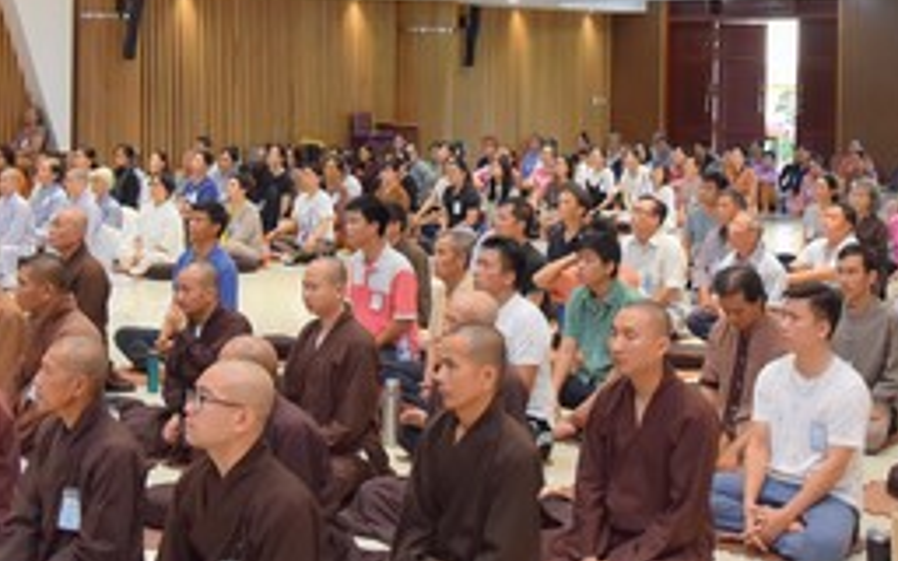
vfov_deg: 20.6
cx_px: 435
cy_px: 86
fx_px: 1517
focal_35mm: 62
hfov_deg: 33.0
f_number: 5
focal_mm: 24
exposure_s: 1/100
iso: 1250
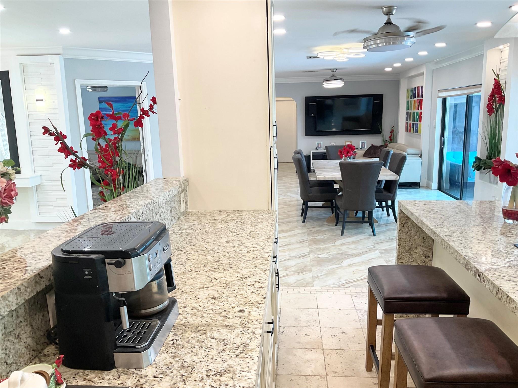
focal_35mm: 29
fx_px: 434
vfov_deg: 48.2
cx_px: 259
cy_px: 194
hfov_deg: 61.7
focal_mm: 3
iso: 40
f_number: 1.8
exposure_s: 1/60
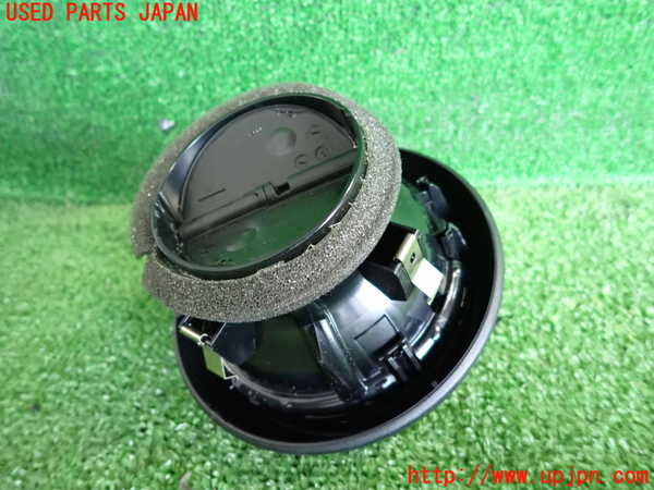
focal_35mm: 25
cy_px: 245
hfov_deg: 69.4
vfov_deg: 54.9
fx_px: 472
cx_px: 327
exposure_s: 1/100
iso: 1250
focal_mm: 4.5
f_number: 2
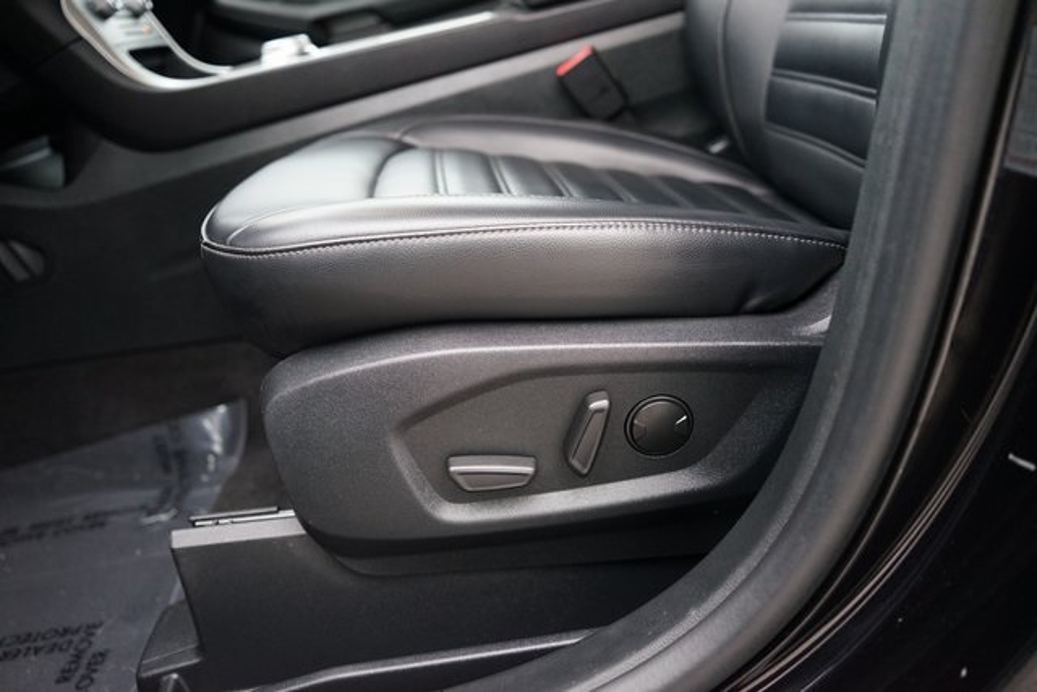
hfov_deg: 63.6
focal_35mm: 29
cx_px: 518
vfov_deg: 45.0
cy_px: 346
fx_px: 835
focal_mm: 29
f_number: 2.8
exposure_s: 1/160
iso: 2500
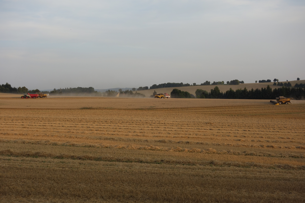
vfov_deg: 33.4
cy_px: 102
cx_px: 152
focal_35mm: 40
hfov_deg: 48.5
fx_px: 339
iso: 125
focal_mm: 14.75
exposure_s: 1/125
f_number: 5.6
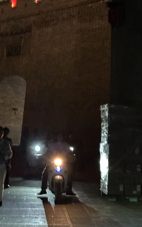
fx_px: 496
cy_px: 73
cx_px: 42
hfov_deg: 16.3
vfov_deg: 25.7
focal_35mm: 80
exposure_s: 1/17
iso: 1250
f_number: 1.78
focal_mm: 6.86
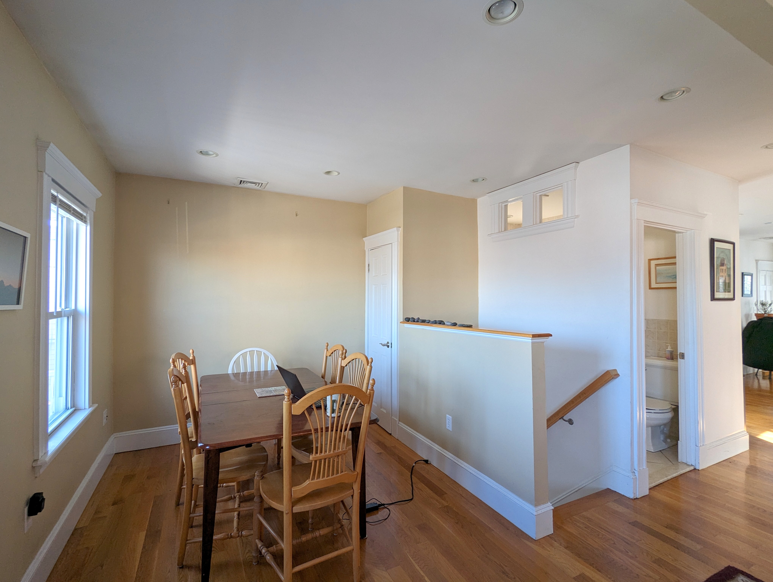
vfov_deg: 78.2
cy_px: 291
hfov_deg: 94.4
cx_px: 386
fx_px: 358
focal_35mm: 16
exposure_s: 1/30.6
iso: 62
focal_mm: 2.35
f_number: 2.2
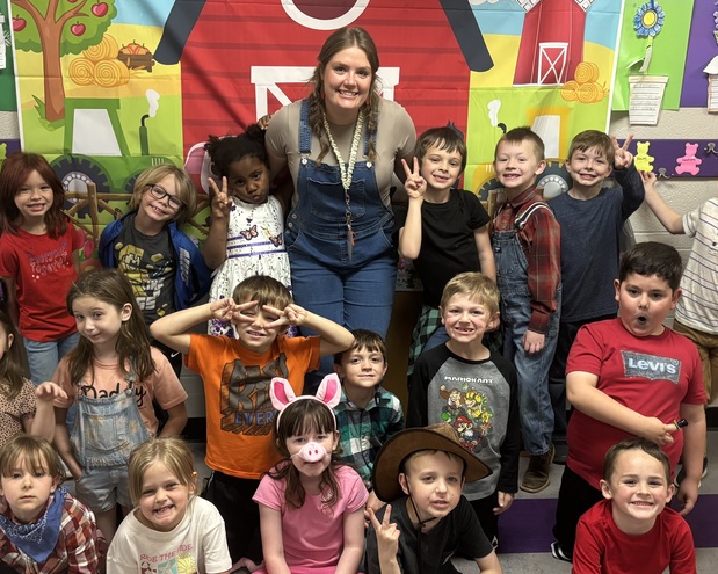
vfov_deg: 35.6
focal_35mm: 42
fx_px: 892
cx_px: 353
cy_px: 314
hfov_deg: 43.8
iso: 250
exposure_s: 1/60
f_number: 1.6
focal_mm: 5.96
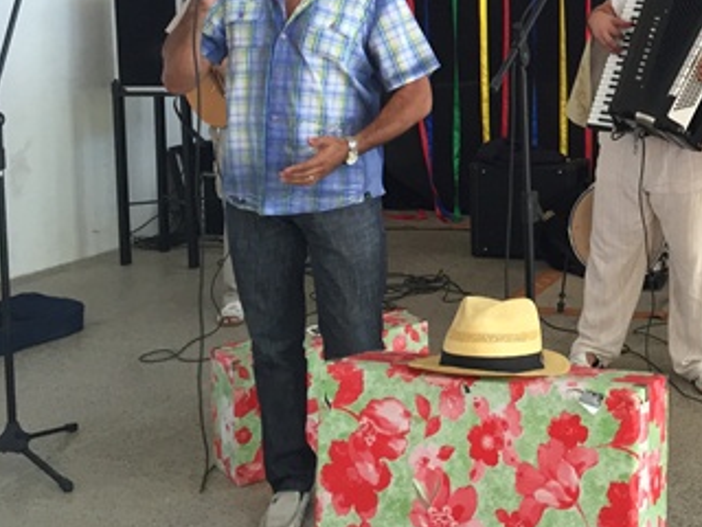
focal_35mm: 58
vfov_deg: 24.7
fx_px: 1176
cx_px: 682
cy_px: 88
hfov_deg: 31.1
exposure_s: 1/30
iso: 64
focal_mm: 4.15
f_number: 2.2
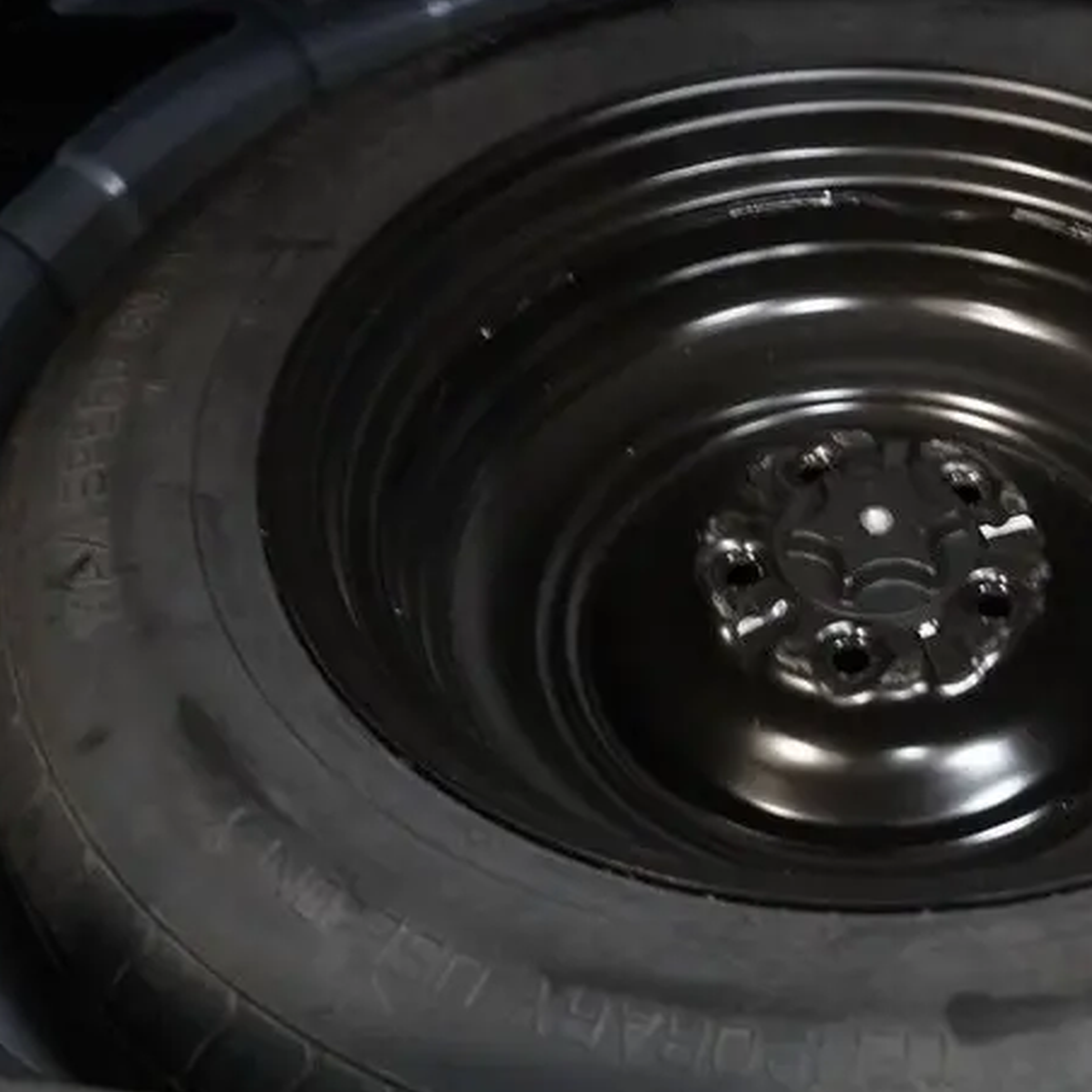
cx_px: 920
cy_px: 581
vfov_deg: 32.8
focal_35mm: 52
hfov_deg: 31.7
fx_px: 1856
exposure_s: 1/30
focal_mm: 18
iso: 5000
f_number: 3.5
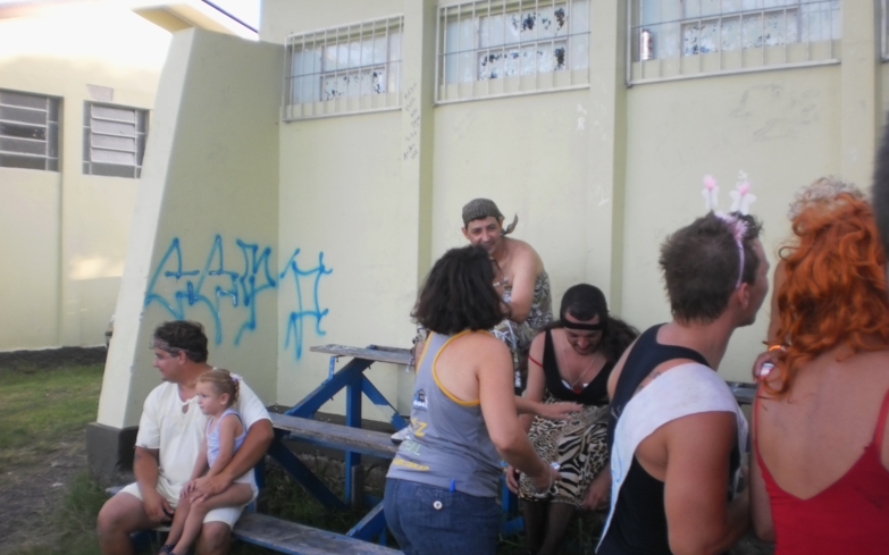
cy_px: 313
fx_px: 945
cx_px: 448
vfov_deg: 32.7
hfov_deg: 50.4
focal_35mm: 39
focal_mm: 6.3
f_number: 3.1
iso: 100
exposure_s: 1/80
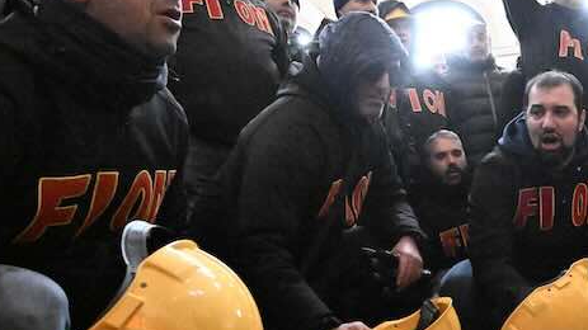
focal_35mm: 38
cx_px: 502
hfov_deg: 48.6
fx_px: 592
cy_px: 206
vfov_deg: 31.0
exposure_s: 1/640
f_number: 5
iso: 32000
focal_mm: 14
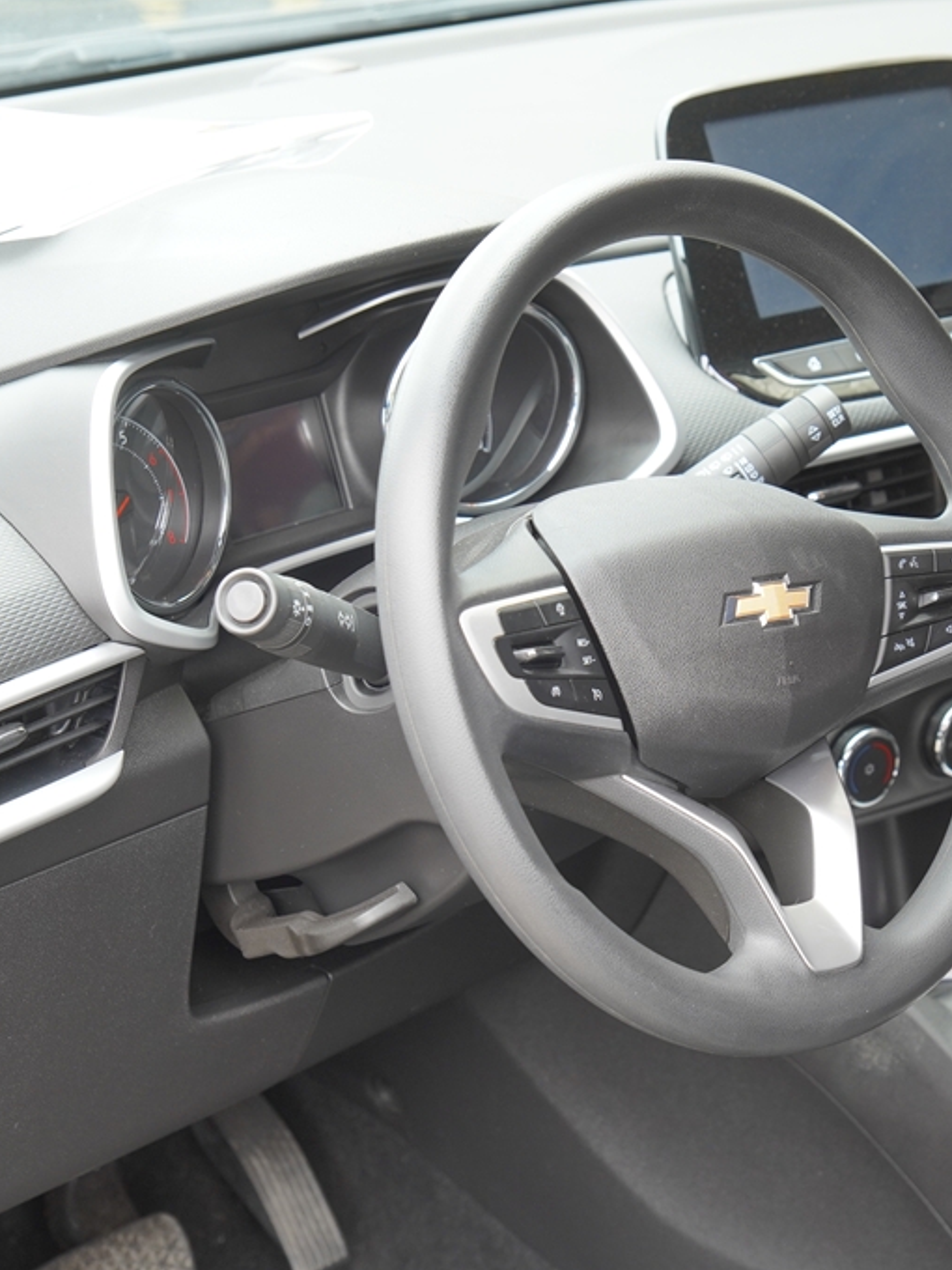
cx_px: 629
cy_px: 636
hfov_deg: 17.4
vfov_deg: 23.1
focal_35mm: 85
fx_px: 3107
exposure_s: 1/160
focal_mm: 39
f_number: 4
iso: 320
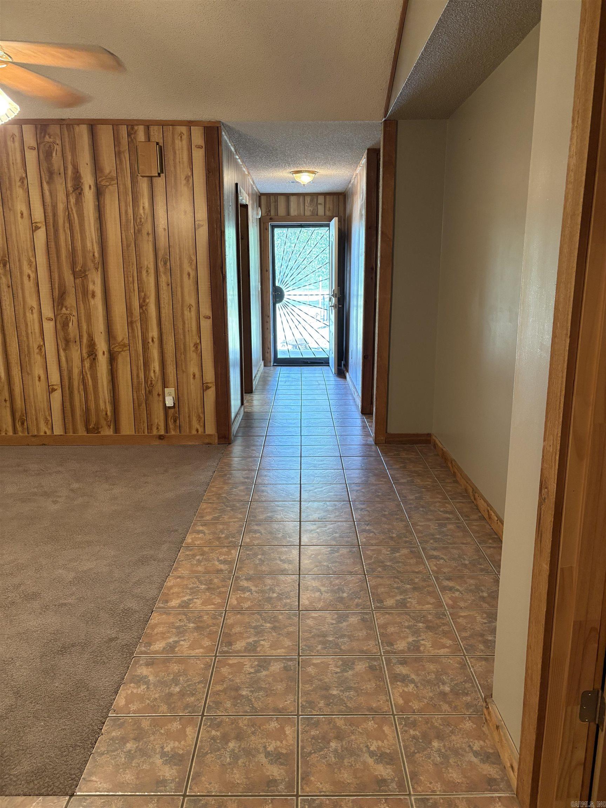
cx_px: 303
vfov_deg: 67.3
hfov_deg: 53.1
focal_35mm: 26
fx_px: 607
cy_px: 404
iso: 200
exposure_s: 1/60
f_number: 1.6
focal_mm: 5.96
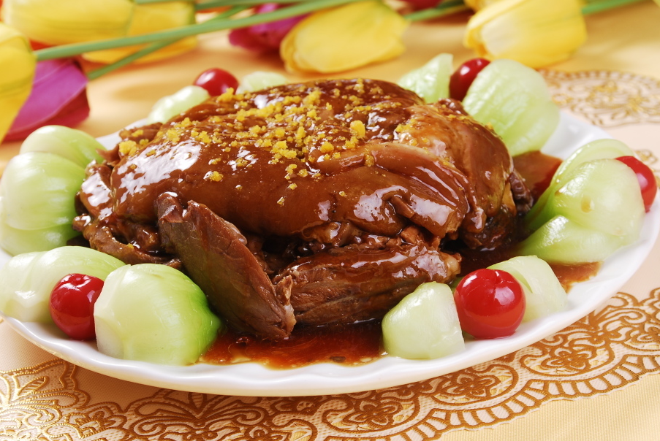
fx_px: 1717
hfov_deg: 21.8
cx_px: 314
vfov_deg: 14.7
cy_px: 213
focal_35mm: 94
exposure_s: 1/125
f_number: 9
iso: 100
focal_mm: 55
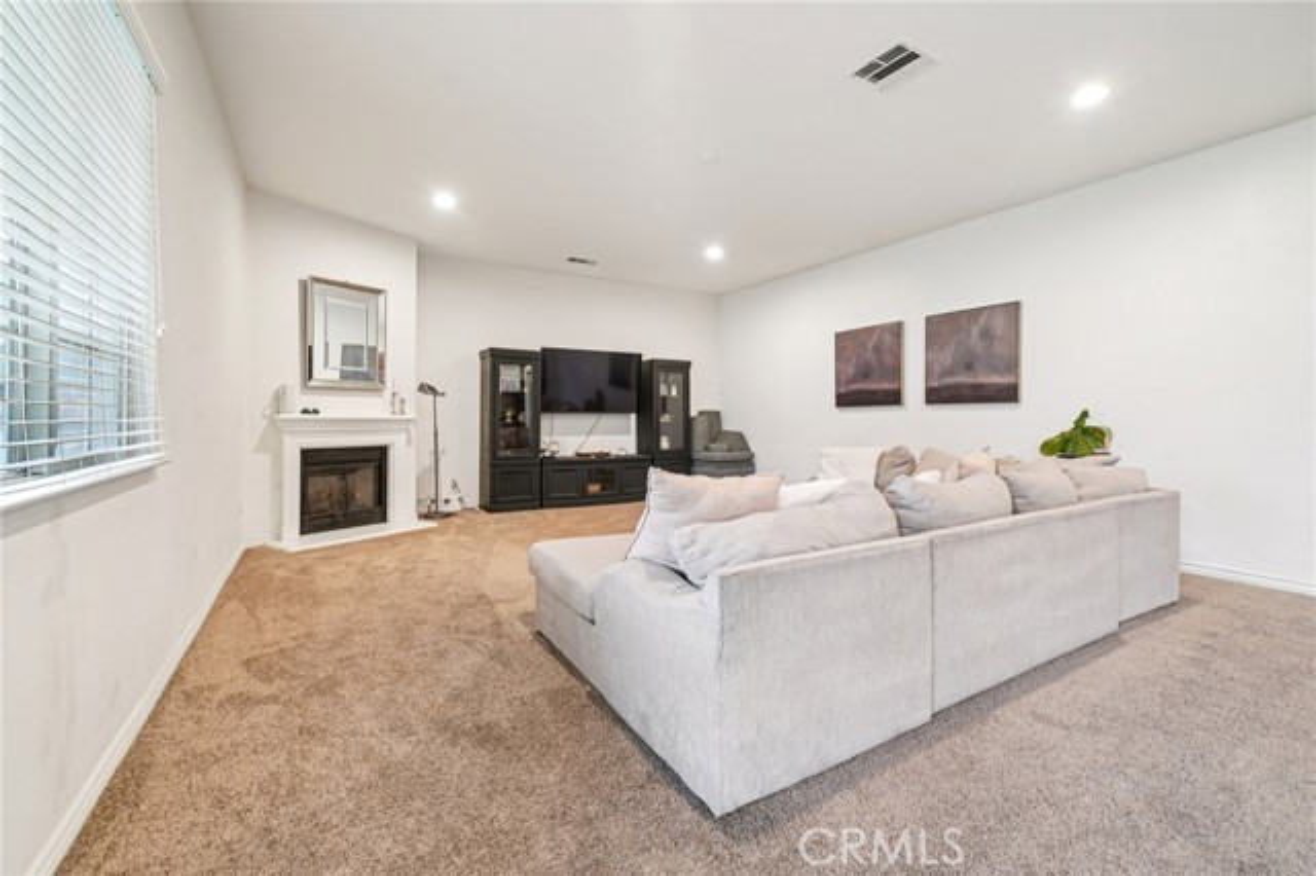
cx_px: 658
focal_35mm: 15
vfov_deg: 77.3
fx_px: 548
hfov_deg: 100.4
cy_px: 438
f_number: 8
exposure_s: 1/2.5
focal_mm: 15
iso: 400
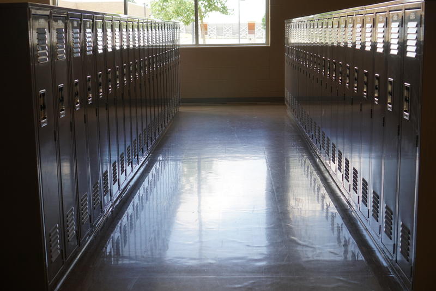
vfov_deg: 25.7
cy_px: 146
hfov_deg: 37.9
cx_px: 218
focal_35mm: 52
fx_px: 636
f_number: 4
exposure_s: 1/60
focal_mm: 35
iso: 200
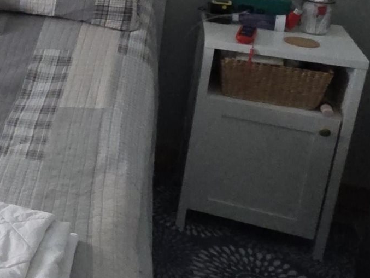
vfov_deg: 23.4
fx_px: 631
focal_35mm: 59
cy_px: -20
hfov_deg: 25.5
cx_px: -169
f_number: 1.9
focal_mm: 2.2
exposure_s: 1/60
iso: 640
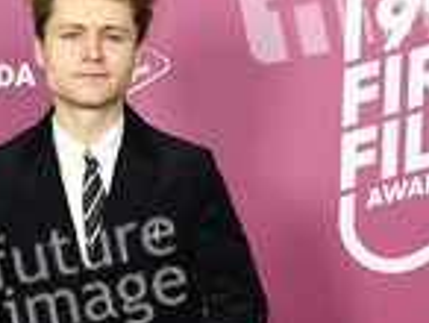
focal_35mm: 84
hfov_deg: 23.1
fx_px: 1043
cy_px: 435
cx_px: 120
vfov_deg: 16.5
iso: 800
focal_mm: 32
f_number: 4
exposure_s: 1/320
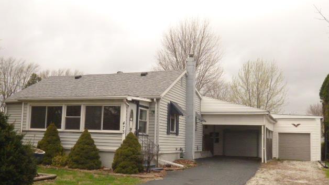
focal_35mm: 40
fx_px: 349
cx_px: 163
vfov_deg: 29.7
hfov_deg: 50.5
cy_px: 105
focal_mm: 6.4
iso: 800
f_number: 4.4
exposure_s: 1/1300
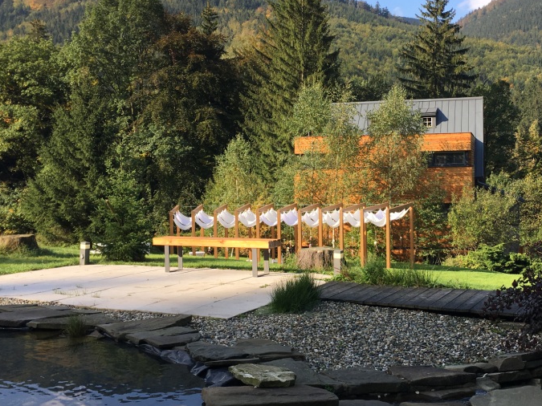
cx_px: 355
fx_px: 689
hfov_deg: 42.5
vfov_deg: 32.9
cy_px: 194
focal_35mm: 44
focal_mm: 4.15
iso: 25
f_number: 2.2
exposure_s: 1/693
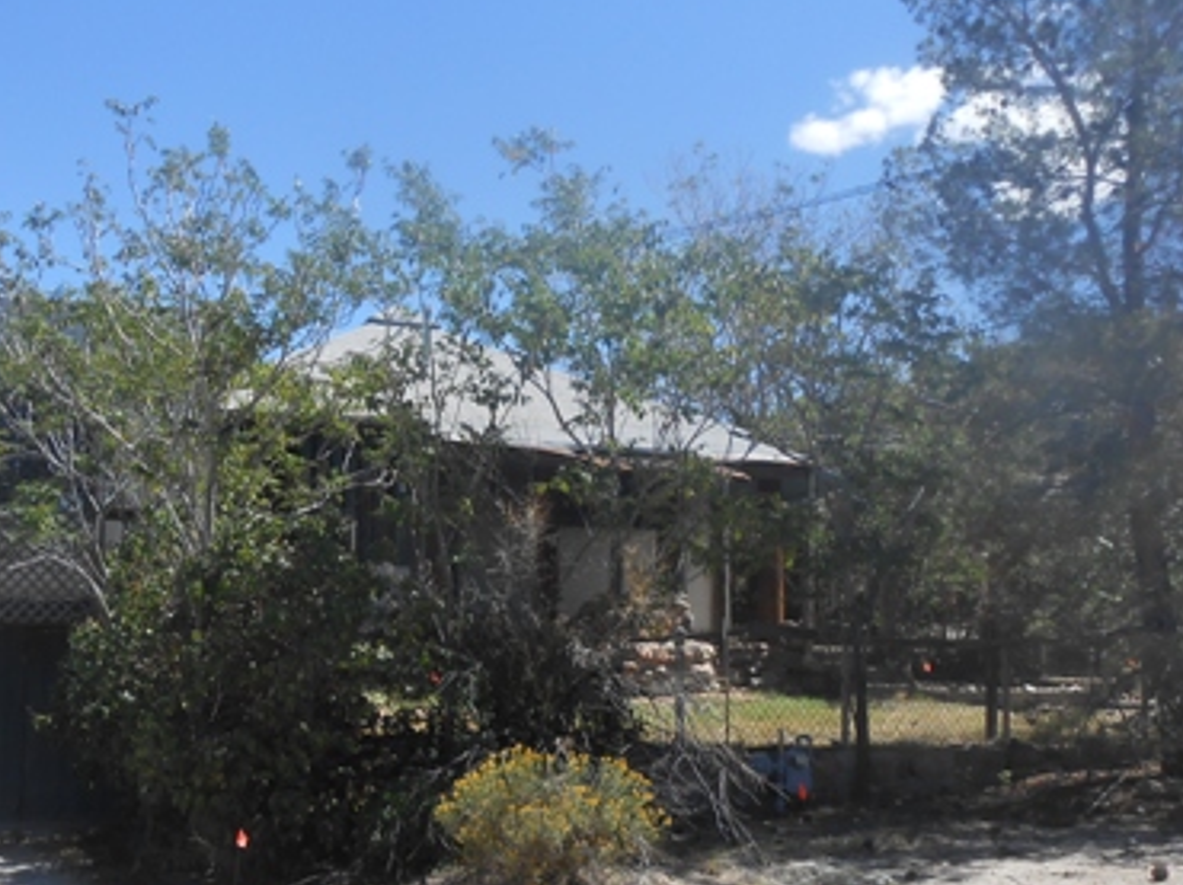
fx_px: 1537
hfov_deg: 41.5
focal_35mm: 45
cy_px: 524
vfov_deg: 32.1
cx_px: 377
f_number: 3.5
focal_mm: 4.6
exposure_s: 1/640
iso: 80
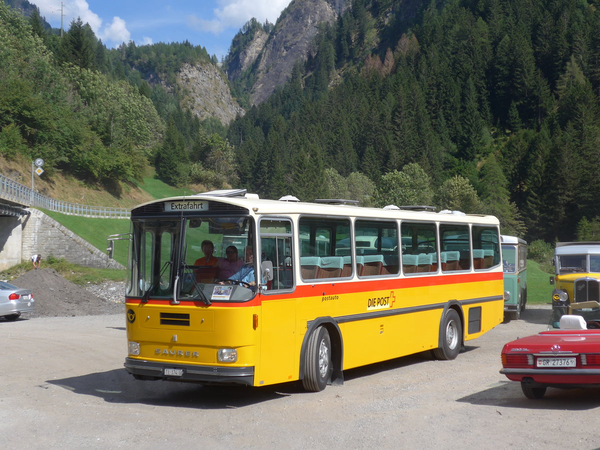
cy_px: 225
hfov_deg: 34.9
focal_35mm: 55
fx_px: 953
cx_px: 300
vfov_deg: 26.6
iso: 80
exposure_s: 1/1000
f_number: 3.4
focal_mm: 11.3
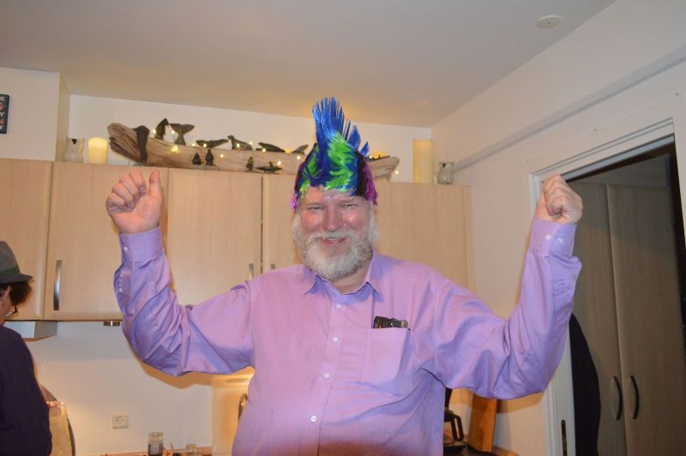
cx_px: 343
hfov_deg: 62.0
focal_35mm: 30
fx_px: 571
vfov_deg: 43.5
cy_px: 228
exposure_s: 1/60
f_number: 3.8
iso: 1400
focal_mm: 20
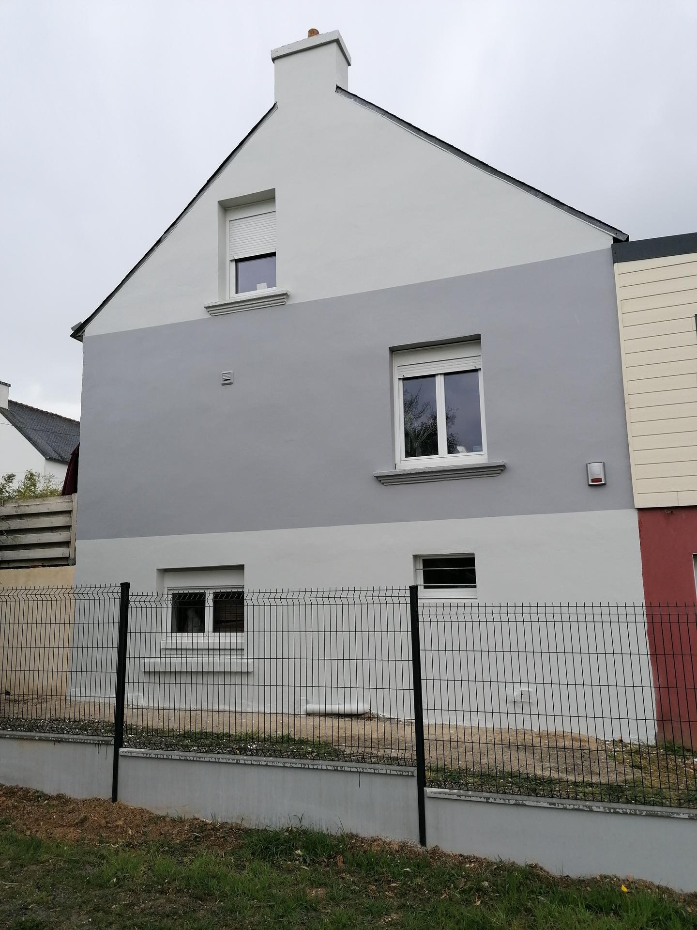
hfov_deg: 51.4
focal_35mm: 27
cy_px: 465
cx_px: 348
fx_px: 725
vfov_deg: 65.3
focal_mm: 4.75
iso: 50
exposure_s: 1/457
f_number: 1.8
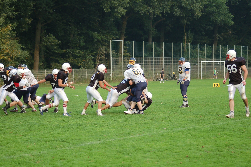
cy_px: 84
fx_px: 731
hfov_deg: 19.5
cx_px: 126
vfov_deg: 13.0
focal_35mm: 105
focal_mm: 70
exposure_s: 1/640
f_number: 4
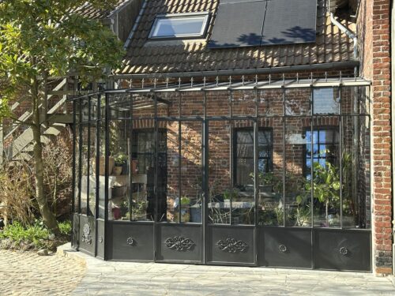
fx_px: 548
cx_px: 198
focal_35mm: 48
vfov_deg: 30.3
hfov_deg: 39.7
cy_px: 148
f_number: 1.78
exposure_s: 1/437
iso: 64
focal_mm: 6.86
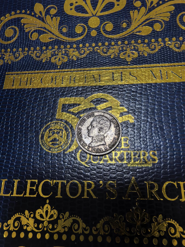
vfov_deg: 71.6
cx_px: 92
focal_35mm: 24
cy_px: 124
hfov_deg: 56.8
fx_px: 171
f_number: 2.2
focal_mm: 1.68
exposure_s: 1/33.3
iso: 160
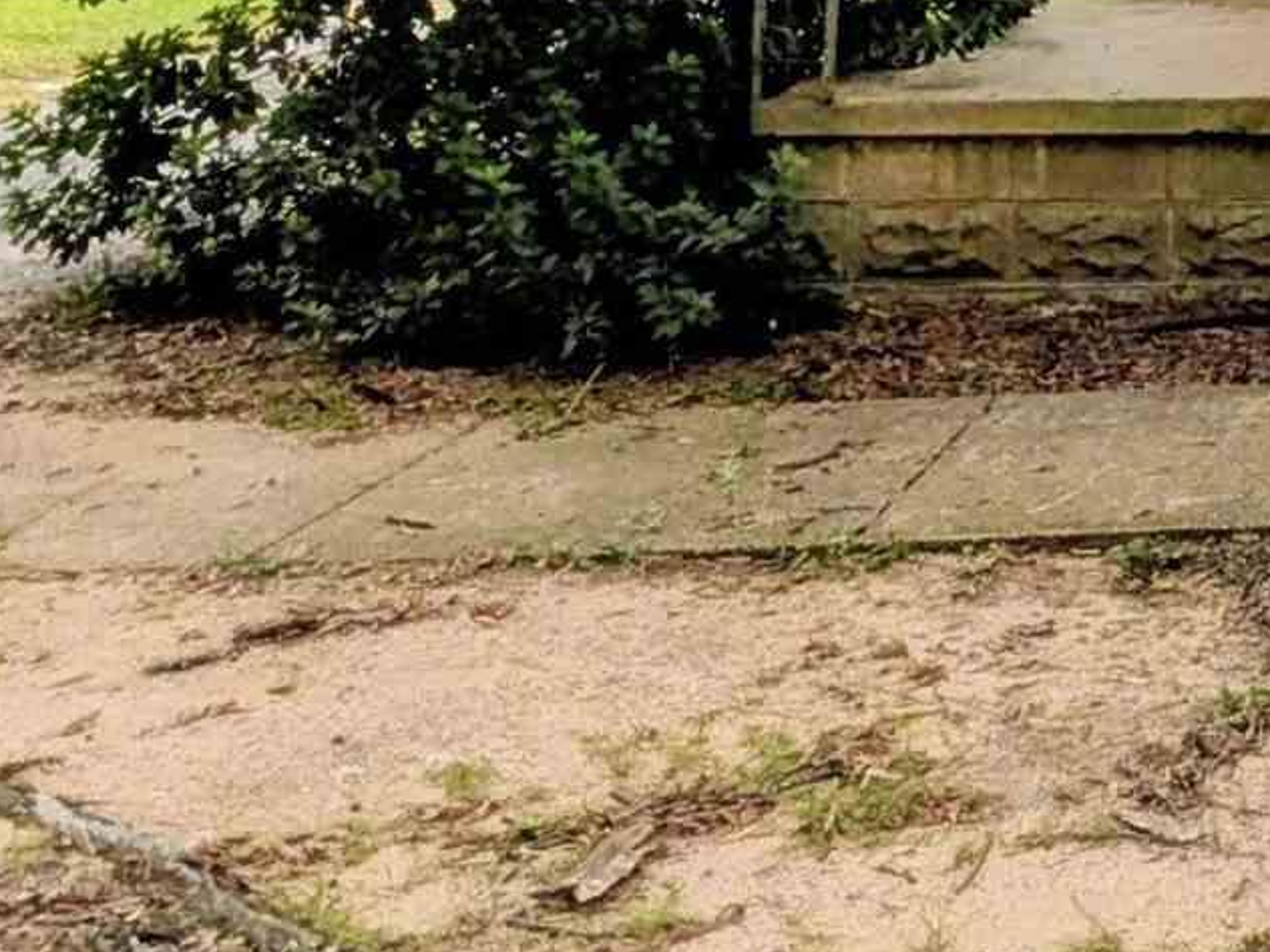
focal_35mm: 68
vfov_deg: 19.6
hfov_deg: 24.5
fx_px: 2495
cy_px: -341
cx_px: 1696
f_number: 2.2
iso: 45
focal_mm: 1.85
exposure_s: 1/1965
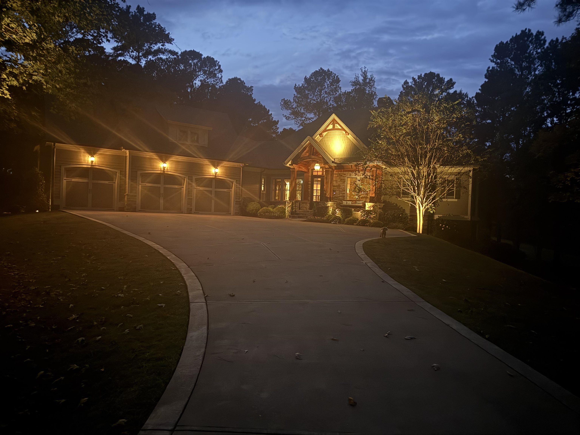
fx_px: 402
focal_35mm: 24
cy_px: 218
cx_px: 290
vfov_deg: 56.8
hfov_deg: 71.6
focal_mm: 6.76
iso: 2000
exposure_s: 1/5
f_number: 1.78
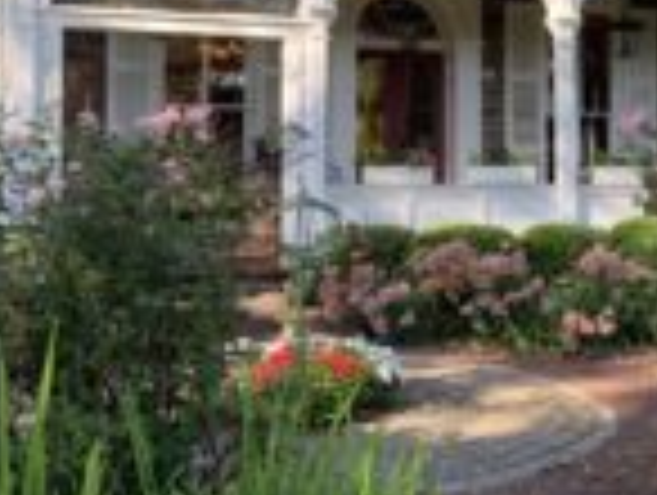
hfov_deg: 29.1
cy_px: 126
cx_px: 446
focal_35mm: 66
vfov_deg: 22.1
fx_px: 1255
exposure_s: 1/141
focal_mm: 4.25
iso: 25
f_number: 1.8
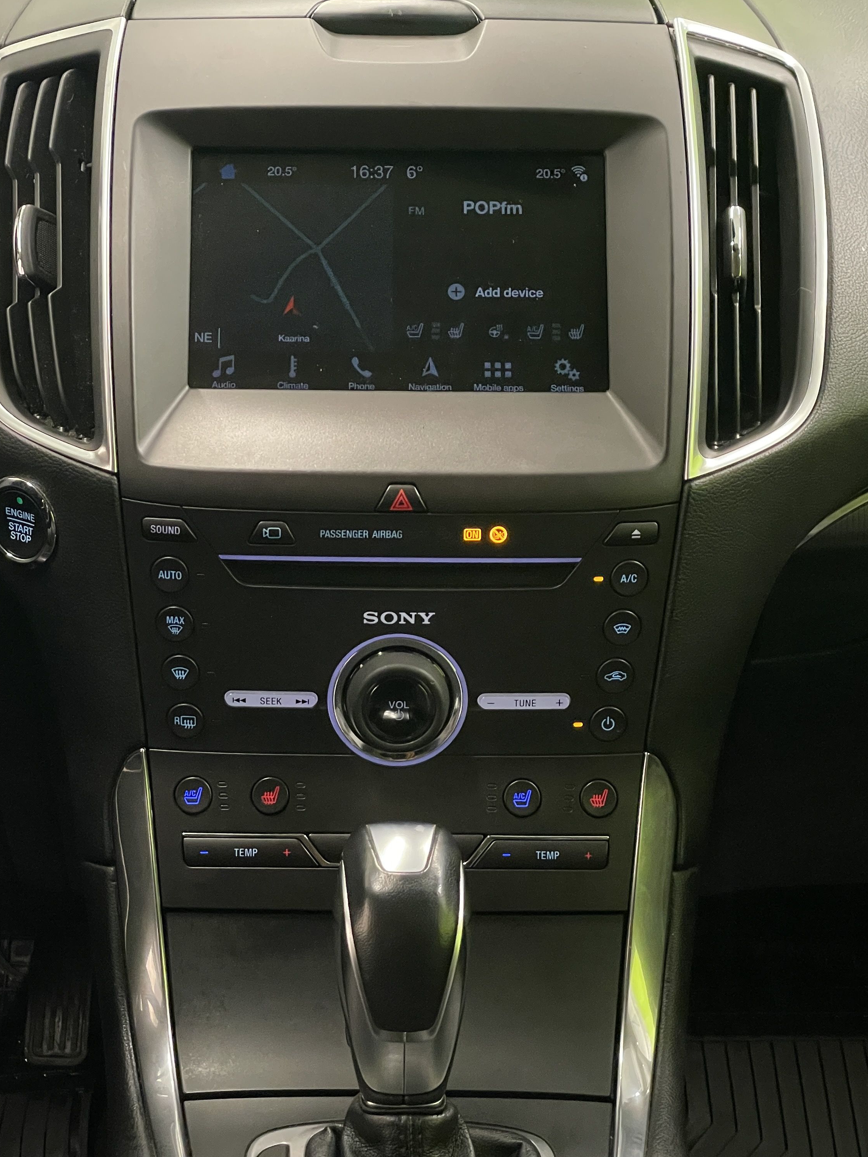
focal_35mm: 70
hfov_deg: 21.0
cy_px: 580
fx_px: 2341
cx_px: 354
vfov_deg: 27.8
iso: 500
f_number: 2
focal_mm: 6
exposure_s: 1/50
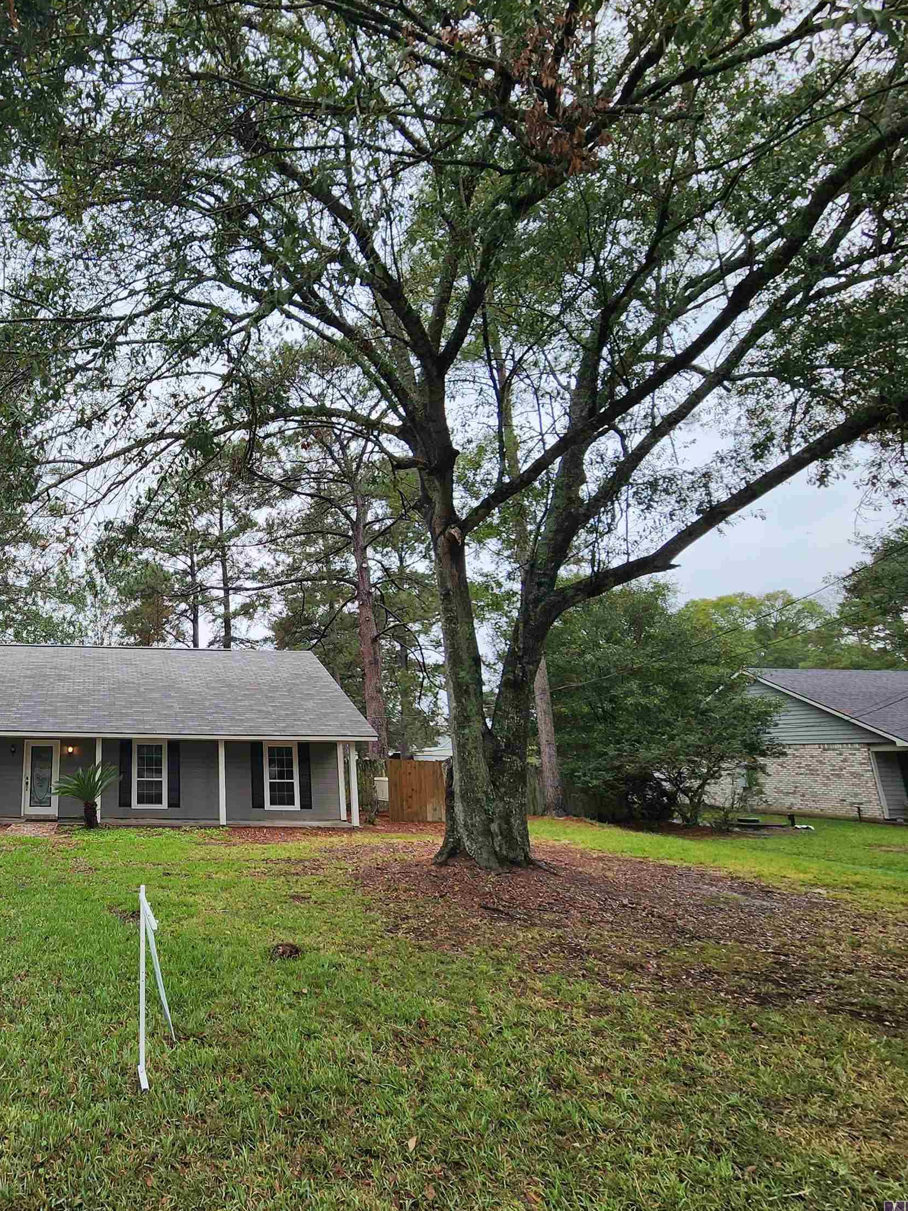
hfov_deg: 62.5
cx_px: 127
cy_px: 604
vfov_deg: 87.8
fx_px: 630
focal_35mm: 18
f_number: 2.2
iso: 50
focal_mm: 2.2
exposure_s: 1/271
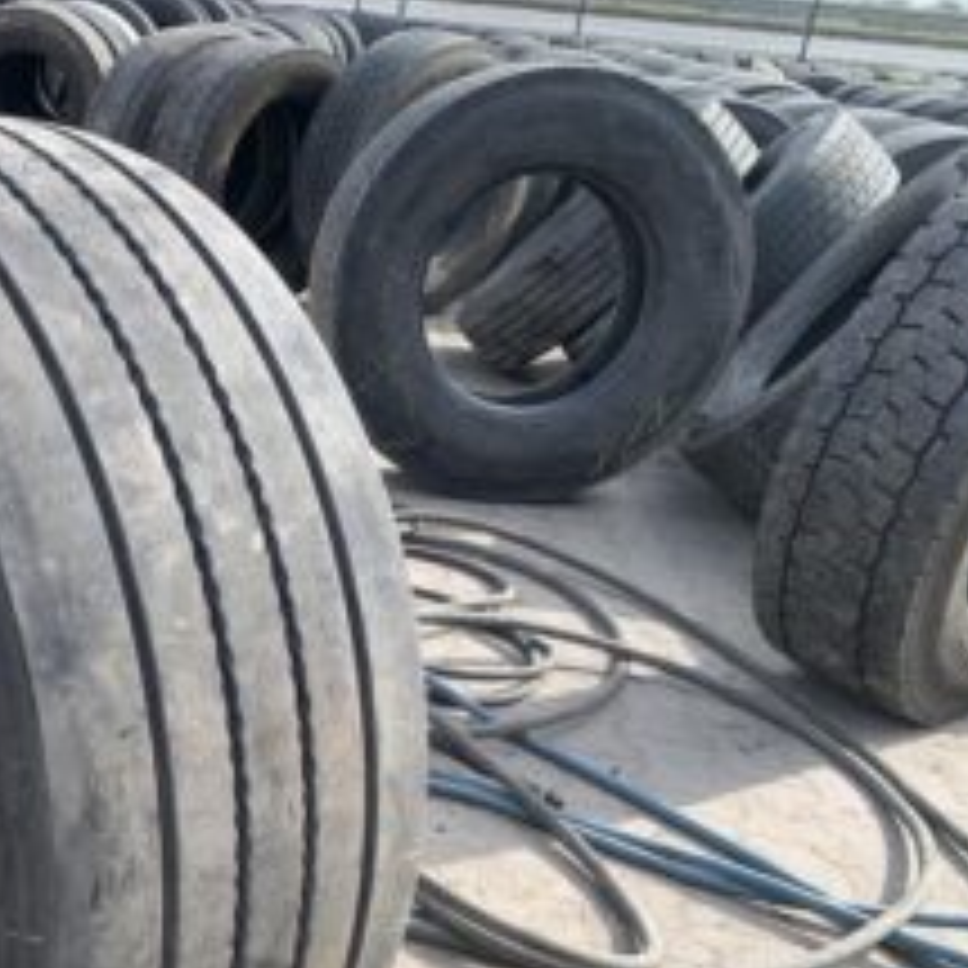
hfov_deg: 34.2
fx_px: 1455
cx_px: 50
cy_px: 691
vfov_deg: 36.2
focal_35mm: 46
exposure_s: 1/777
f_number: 1.8
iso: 25
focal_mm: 4.25
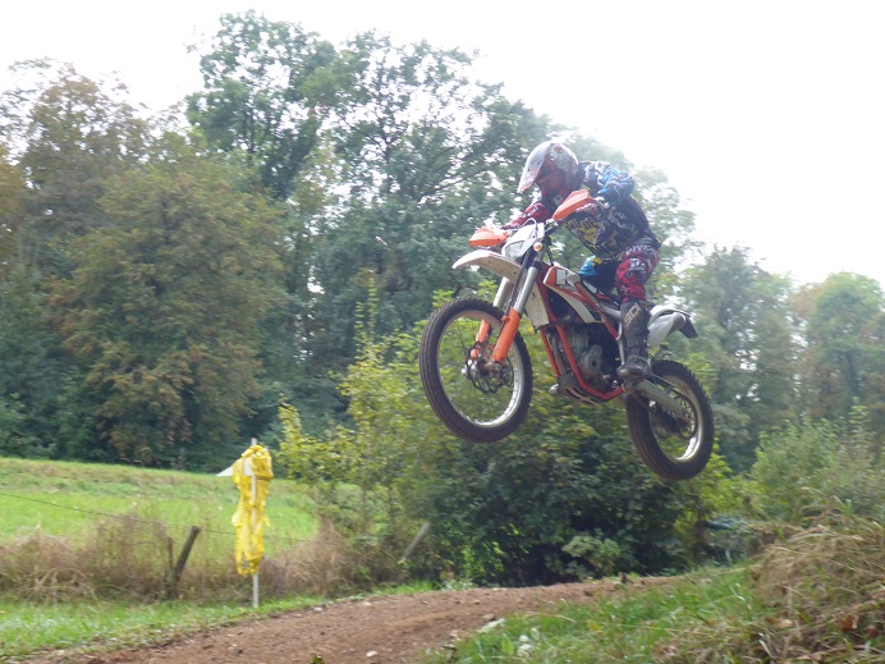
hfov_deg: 45.8
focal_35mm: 41
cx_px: 442
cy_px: 332
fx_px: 1048
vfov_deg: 35.1
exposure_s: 1/250
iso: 640
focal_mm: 7.4
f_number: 4.2
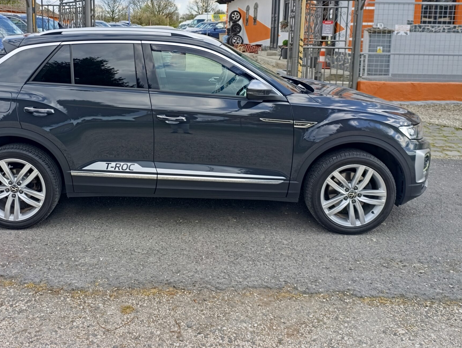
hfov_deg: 53.2
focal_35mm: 34
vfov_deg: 41.0
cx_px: 168
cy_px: 100
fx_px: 454
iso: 50
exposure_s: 1/151
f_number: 1.6
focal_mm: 6.14
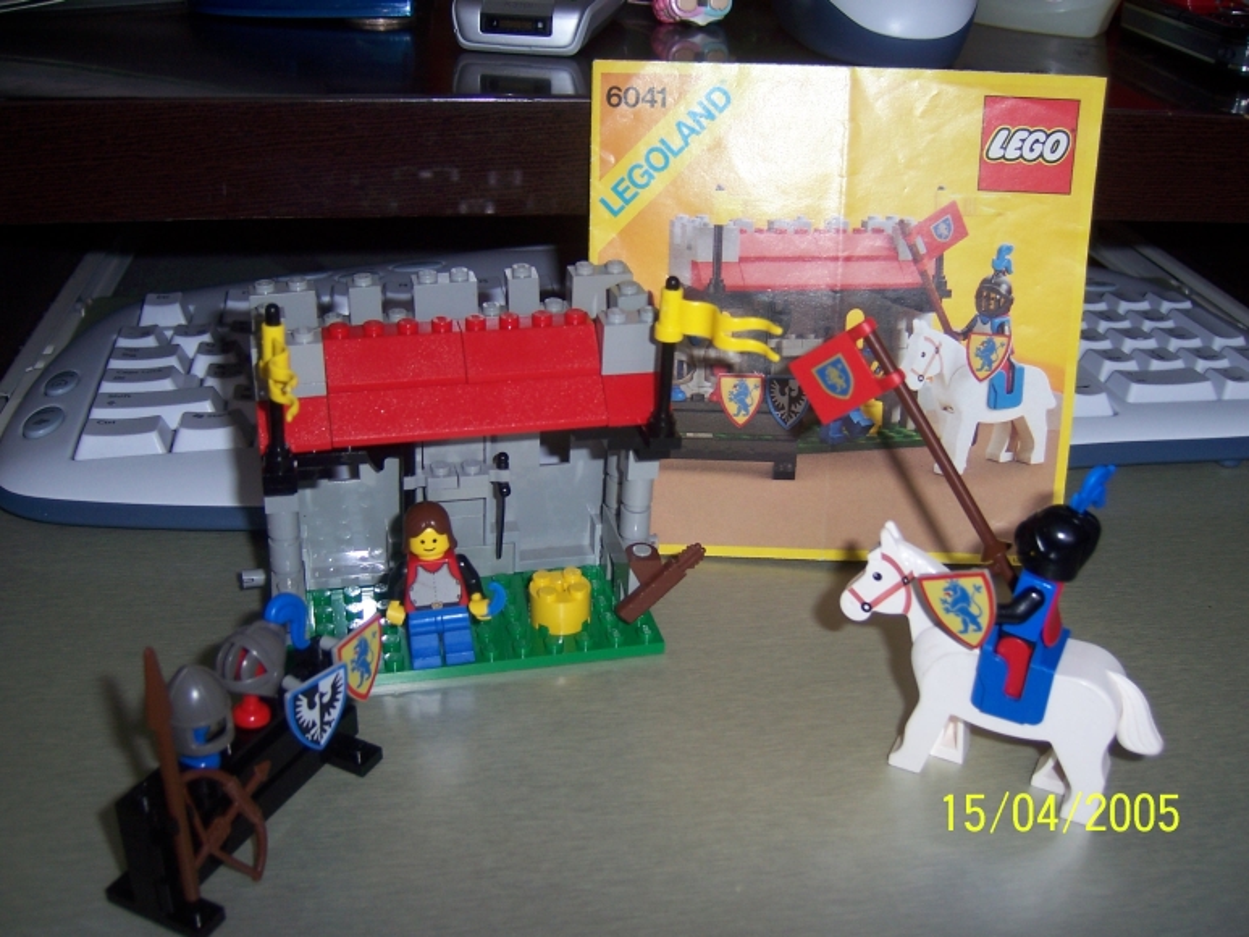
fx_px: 1299
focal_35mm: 36
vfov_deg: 39.7
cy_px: 468
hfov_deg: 51.3
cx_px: 624
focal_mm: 6.2
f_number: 2.8
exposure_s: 1/60
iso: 80
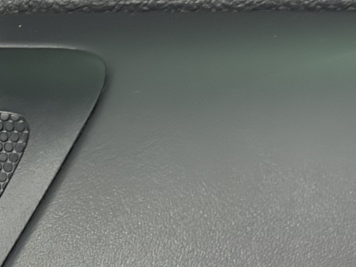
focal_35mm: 174
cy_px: 322
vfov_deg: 8.4
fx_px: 1789
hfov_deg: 10.8
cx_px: -220
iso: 640
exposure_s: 1/9
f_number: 1.78
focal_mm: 6.76
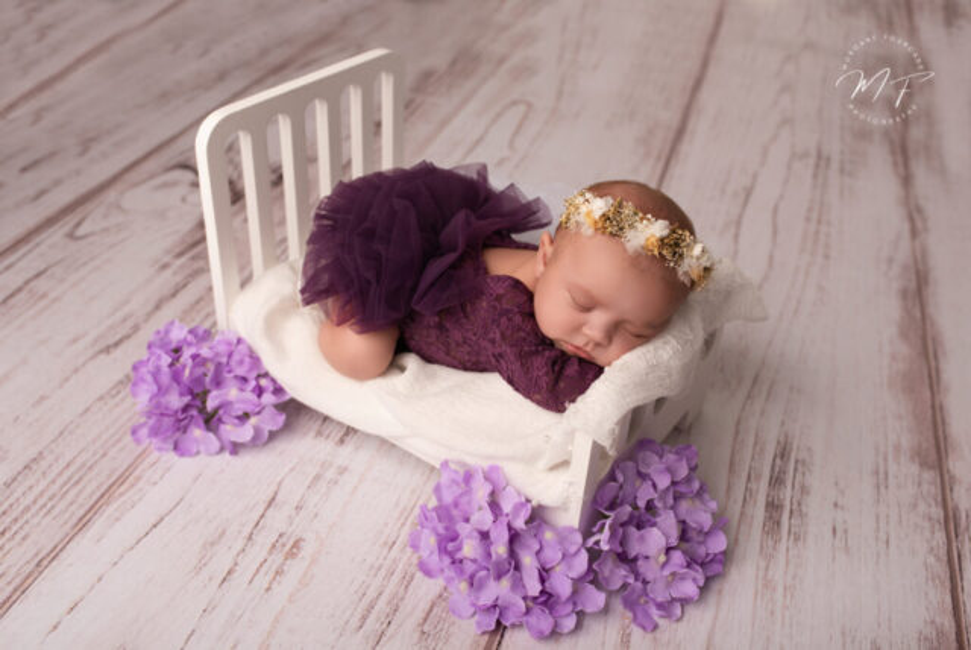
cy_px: 325
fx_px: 945
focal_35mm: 35
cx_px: 486
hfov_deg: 54.4
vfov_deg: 37.9
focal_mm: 35
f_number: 4
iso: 100
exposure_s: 1/160
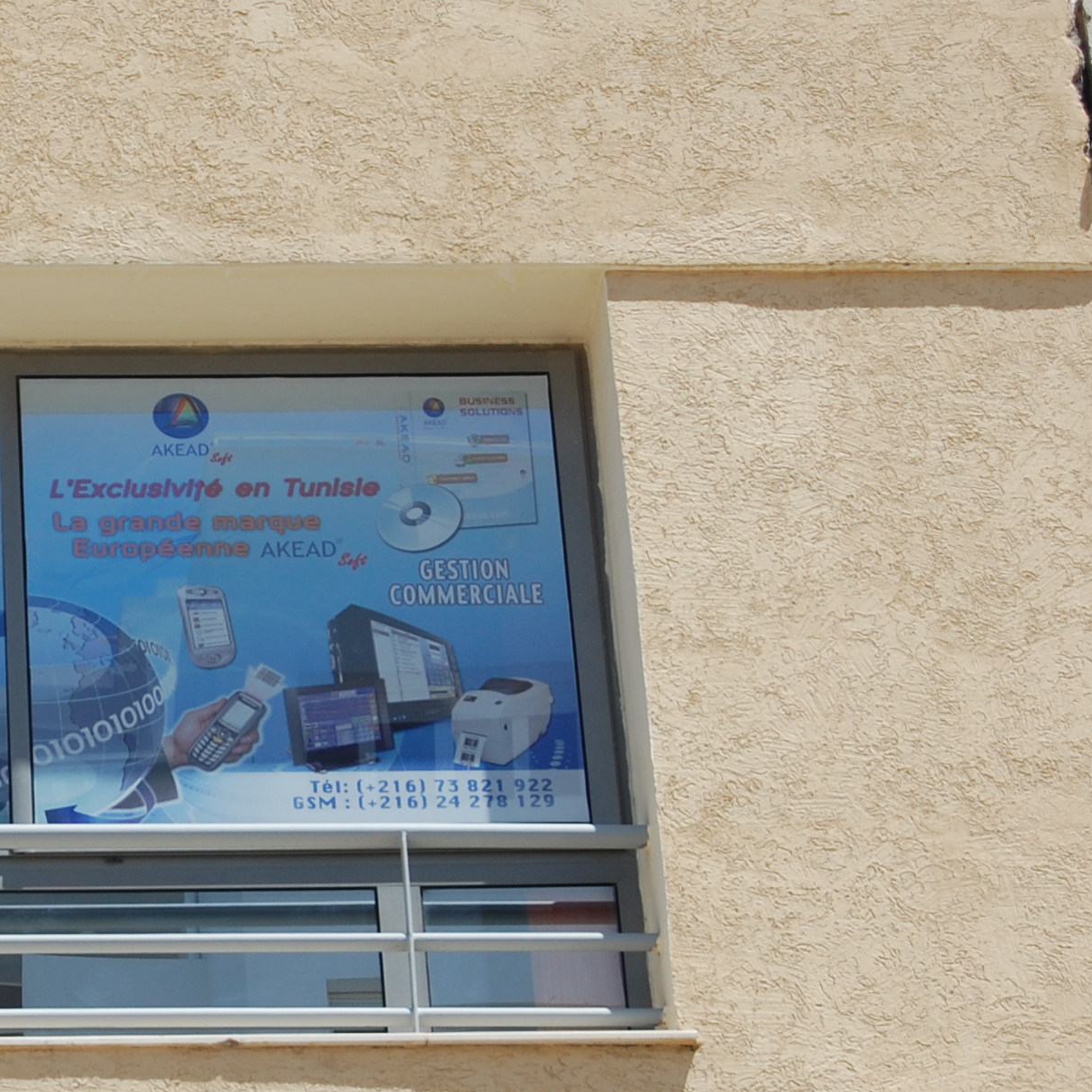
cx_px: 12
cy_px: 648
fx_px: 6248
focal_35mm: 175
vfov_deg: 10.0
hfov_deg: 9.9
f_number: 10
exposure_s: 1/400
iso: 200
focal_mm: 55
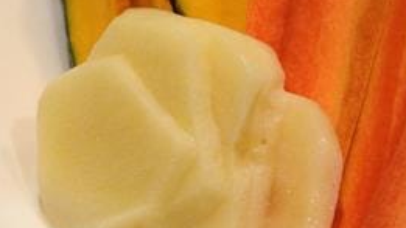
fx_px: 1185
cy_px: -14
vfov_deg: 10.9
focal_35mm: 110
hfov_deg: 19.3
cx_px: 320
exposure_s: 1/20
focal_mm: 4.13
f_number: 2.4
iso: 100
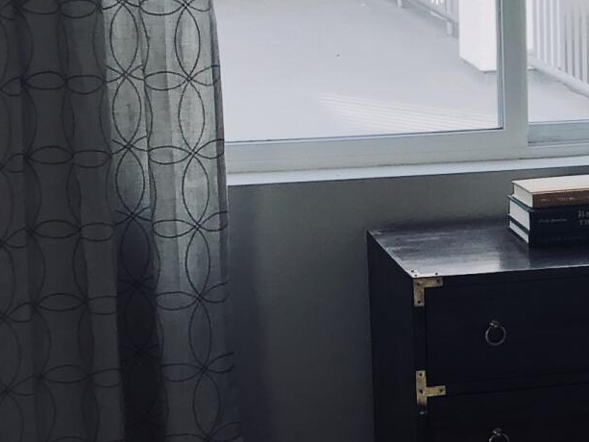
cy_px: 280
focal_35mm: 142
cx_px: 822
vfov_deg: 10.4
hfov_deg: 13.3
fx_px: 2417
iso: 32
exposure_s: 1/120
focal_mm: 3.99
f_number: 1.8
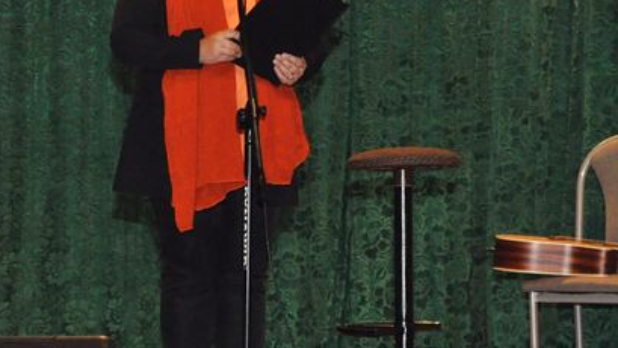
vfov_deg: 10.9
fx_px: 1819
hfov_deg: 19.2
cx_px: 222
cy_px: 134
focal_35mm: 111
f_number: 8
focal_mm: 34
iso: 2500
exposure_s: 1/60
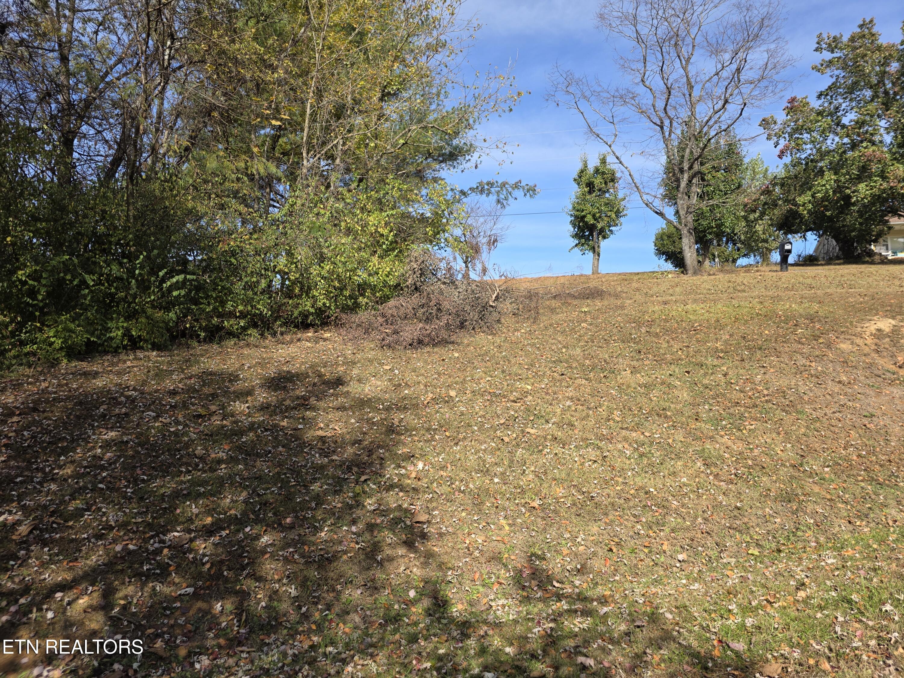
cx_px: 452
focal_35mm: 23
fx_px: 601
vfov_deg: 58.9
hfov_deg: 73.9
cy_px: 339
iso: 80
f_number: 1.7
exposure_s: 1/3211
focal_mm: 6.3
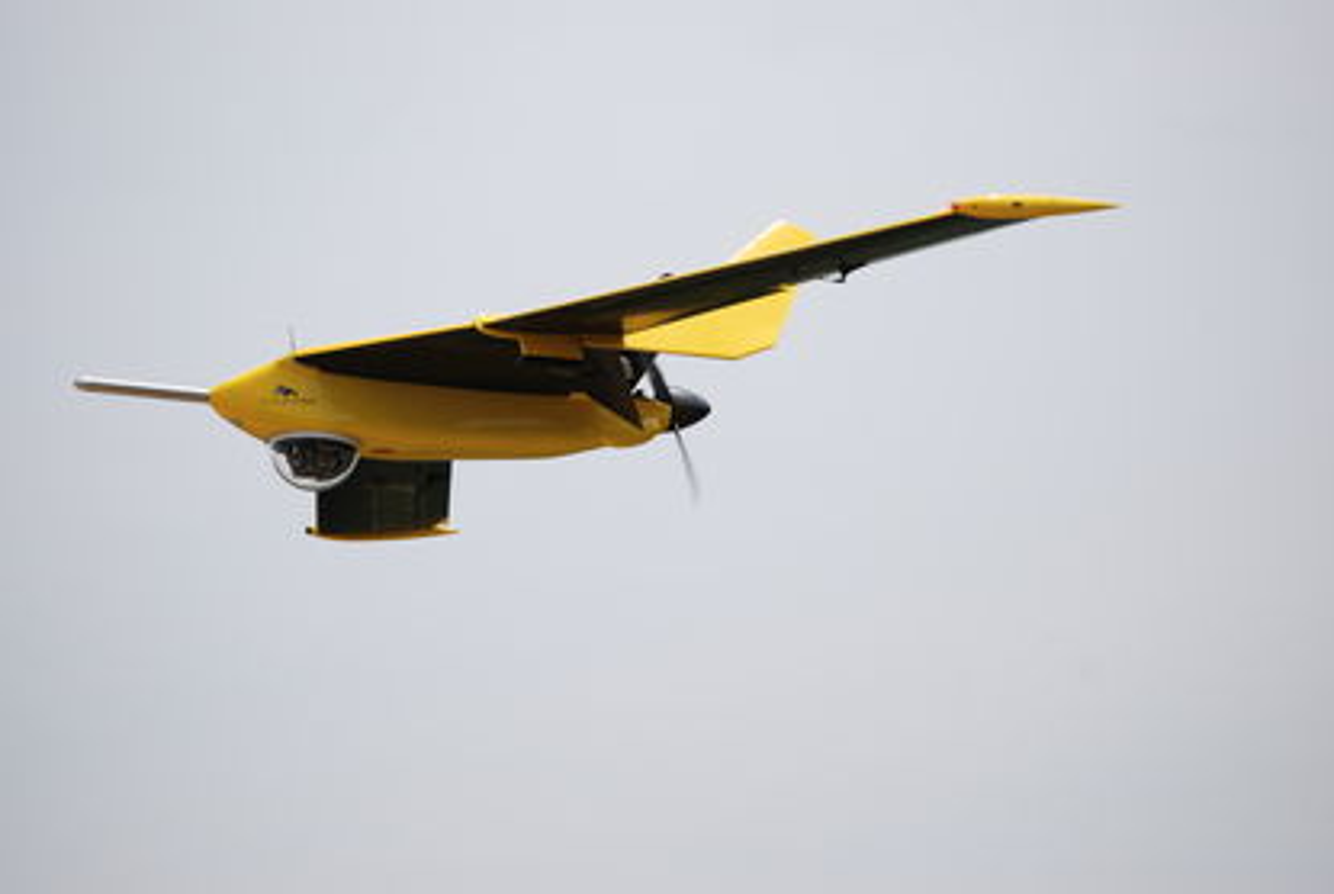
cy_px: 447
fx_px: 11132
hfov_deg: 6.9
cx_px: 667
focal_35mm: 300
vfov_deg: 4.6
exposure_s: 1/2000
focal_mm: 200
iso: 400
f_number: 7.1
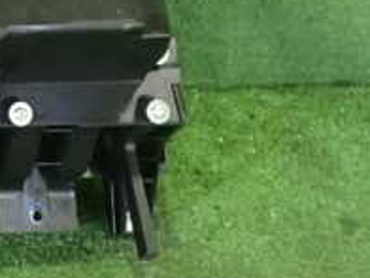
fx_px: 983
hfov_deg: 18.7
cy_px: -40
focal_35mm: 92
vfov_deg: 15.6
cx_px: -193
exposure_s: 1/80
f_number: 2.3
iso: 1600
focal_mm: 5.4
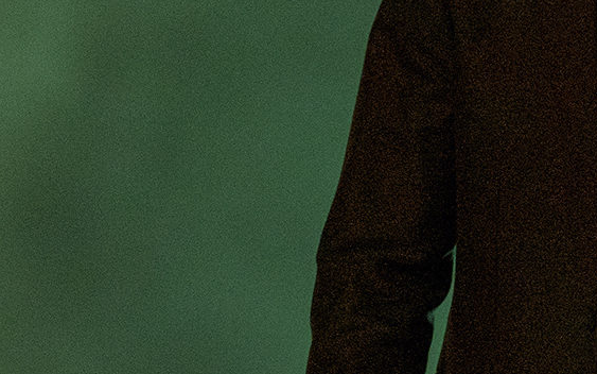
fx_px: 16532
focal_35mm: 1016
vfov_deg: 1.3
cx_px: 987
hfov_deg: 2.1
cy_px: 475
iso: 2000
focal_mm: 187
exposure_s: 1/200
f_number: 2.8
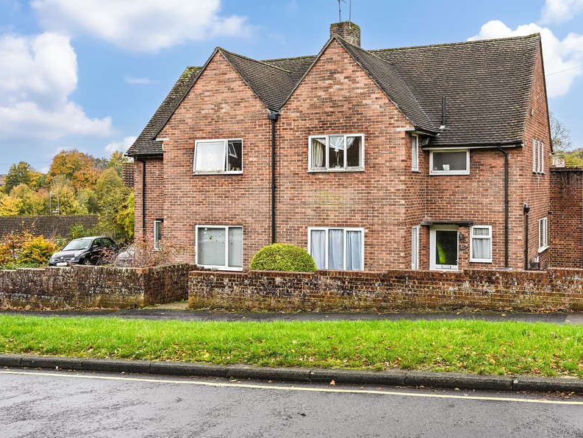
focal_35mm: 36
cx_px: 372
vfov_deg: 39.6
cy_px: 198
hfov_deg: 50.7
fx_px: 606
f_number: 7.1
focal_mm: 29
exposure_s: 1/60
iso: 250
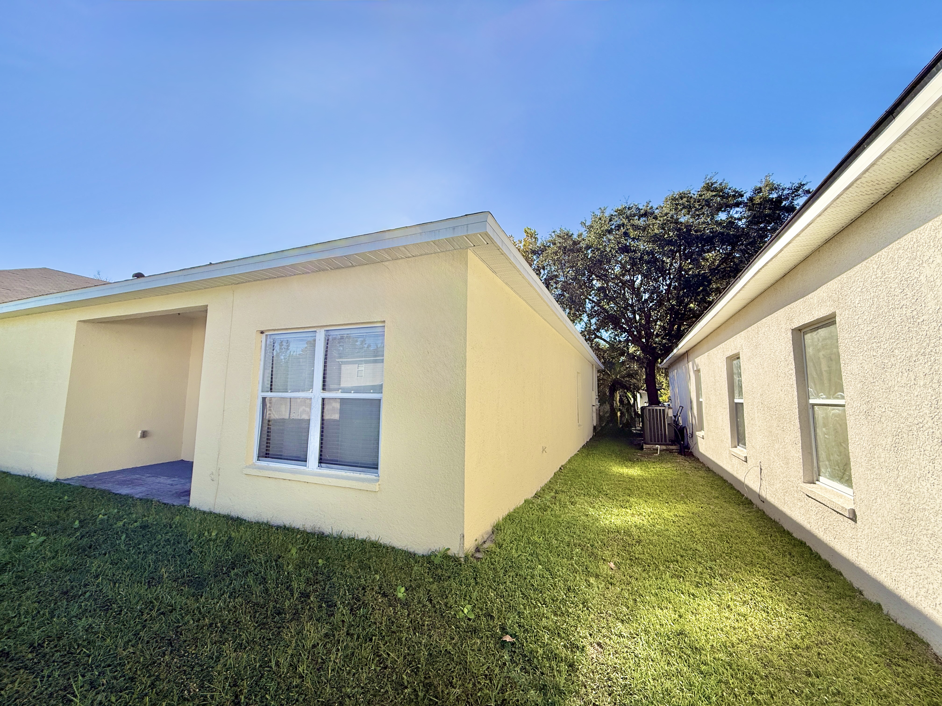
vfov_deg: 85.7
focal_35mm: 14
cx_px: 471
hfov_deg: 102.1
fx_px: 381
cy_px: 353
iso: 50
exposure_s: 1/1698
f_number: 2.2
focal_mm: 2.22
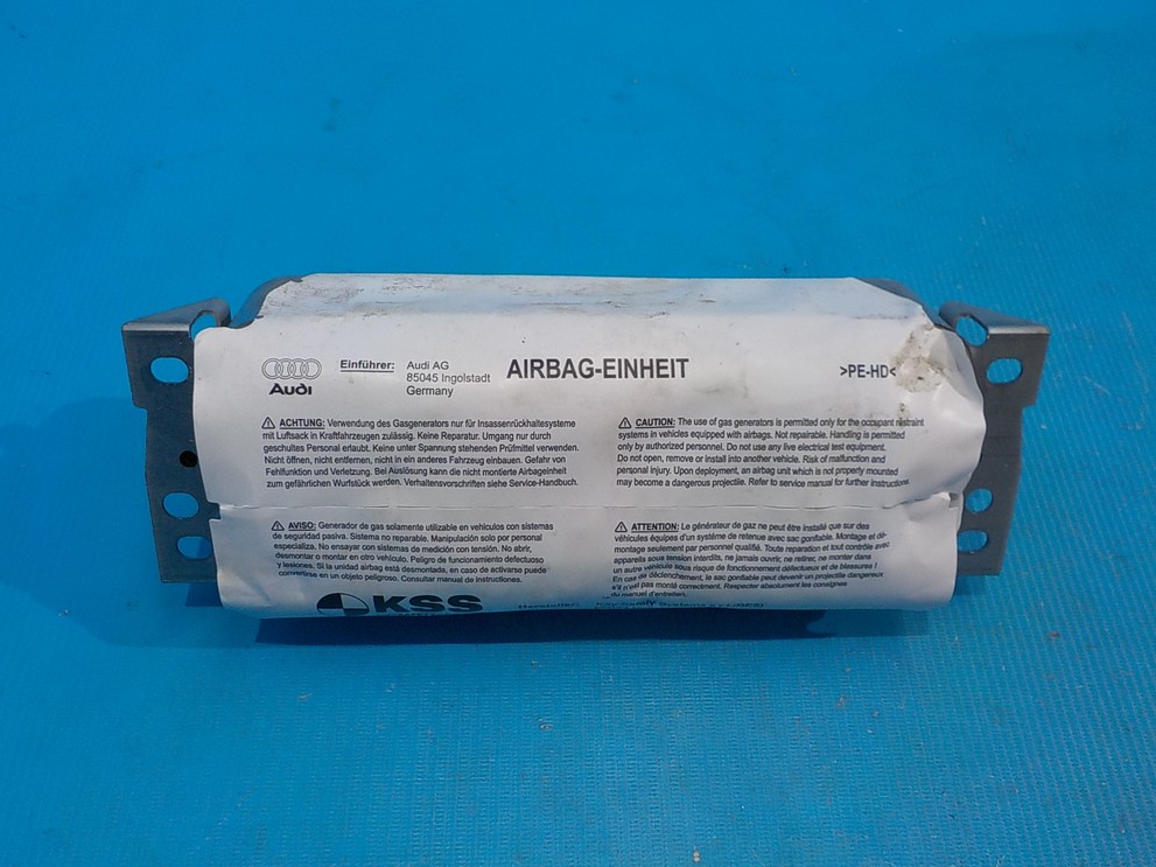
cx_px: 577
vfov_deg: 45.4
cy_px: 435
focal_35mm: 31
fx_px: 1035
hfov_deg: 58.4
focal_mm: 4.1
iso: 125
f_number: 3.3
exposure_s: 1/30
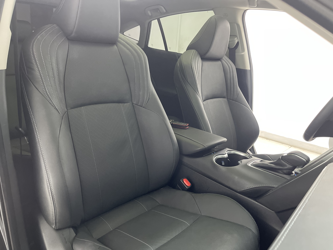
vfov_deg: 53.1
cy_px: 125
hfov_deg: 67.3
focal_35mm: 26
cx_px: 166
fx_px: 250
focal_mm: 5.1
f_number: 1.6
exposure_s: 1/50
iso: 500
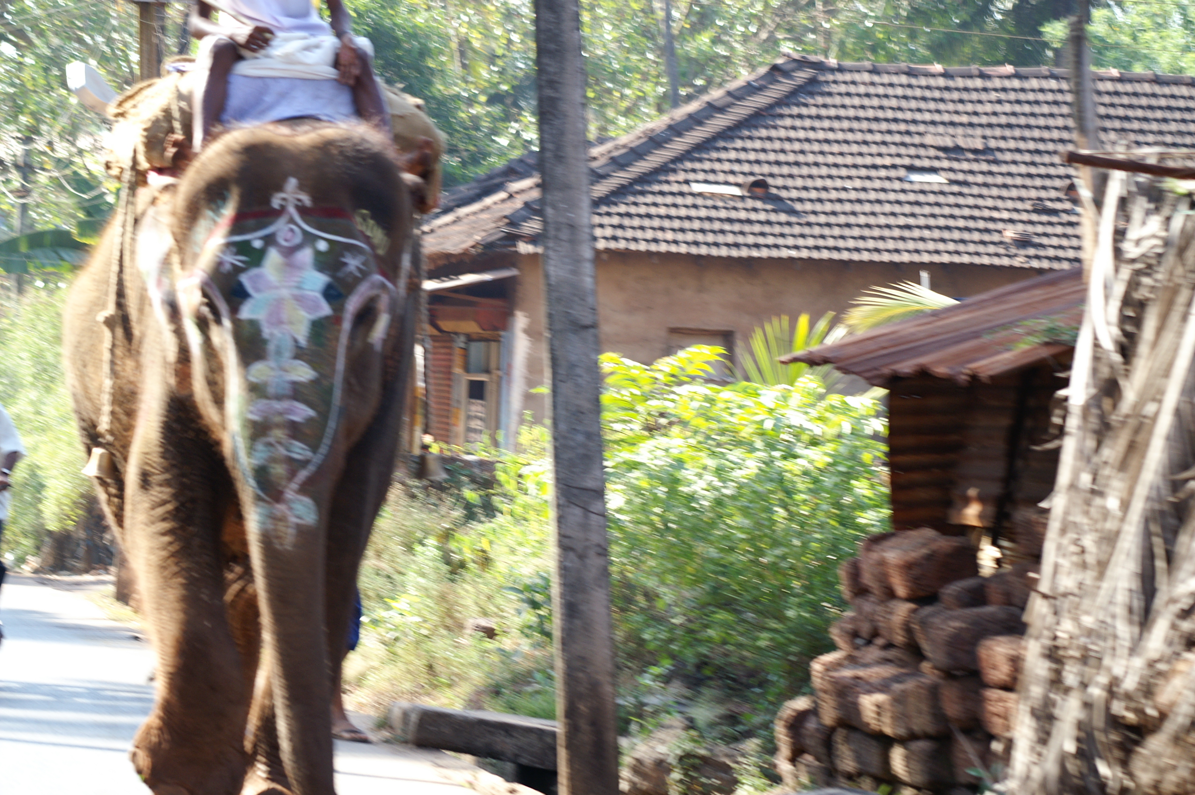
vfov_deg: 9.1
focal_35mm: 150
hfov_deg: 13.7
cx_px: 598
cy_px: 398
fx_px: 4975
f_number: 6.3
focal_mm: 100
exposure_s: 1/160
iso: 200
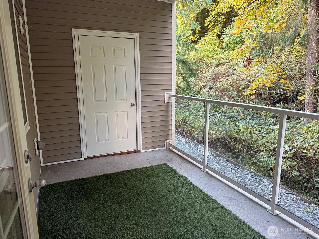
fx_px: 221
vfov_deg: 56.8
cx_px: 160
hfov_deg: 71.6
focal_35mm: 24
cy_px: 120
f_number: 1.78
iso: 250
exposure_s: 1/60
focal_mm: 6.76
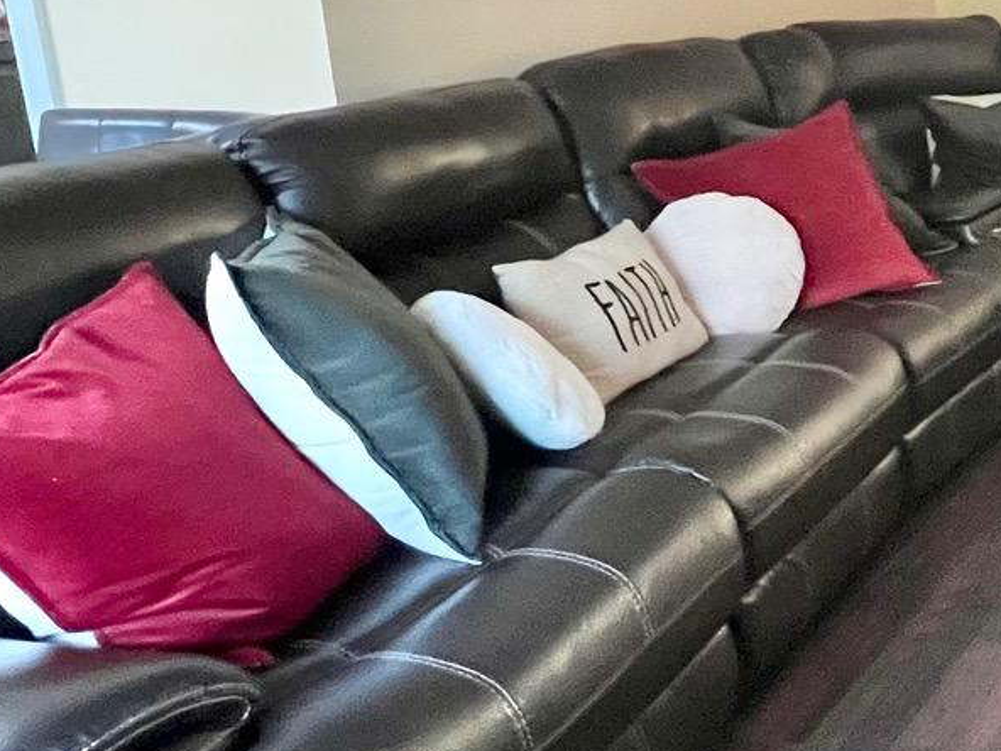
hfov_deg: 33.5
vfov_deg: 32.1
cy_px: 288
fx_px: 1301
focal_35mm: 45
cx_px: 1226
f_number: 1.8
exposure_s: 1/40
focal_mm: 1.57
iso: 640
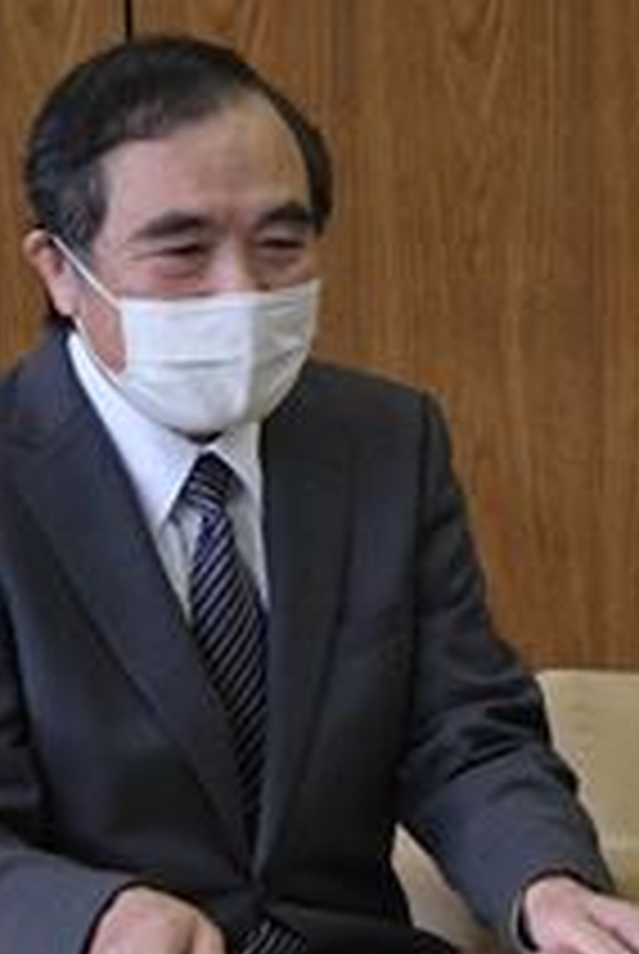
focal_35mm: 247
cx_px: 783
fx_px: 6555
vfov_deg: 8.3
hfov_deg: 5.6
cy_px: 524
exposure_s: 1/250
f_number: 8
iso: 2500
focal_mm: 70
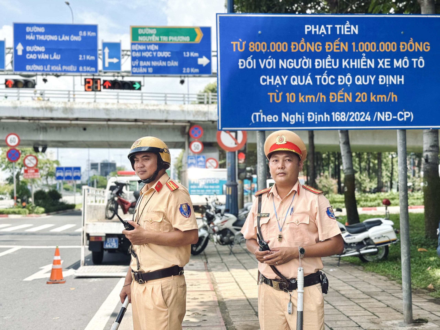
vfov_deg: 30.3
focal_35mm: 48
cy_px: 165
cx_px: 220
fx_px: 610
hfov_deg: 39.7
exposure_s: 1/4098
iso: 100
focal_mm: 6.76
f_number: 1.78
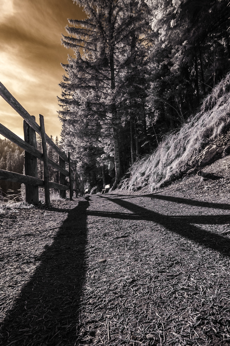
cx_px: 142
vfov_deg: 86.9
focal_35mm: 19
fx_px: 183
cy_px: 182
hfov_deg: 63.6
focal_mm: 10
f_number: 8
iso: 100
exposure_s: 1/160
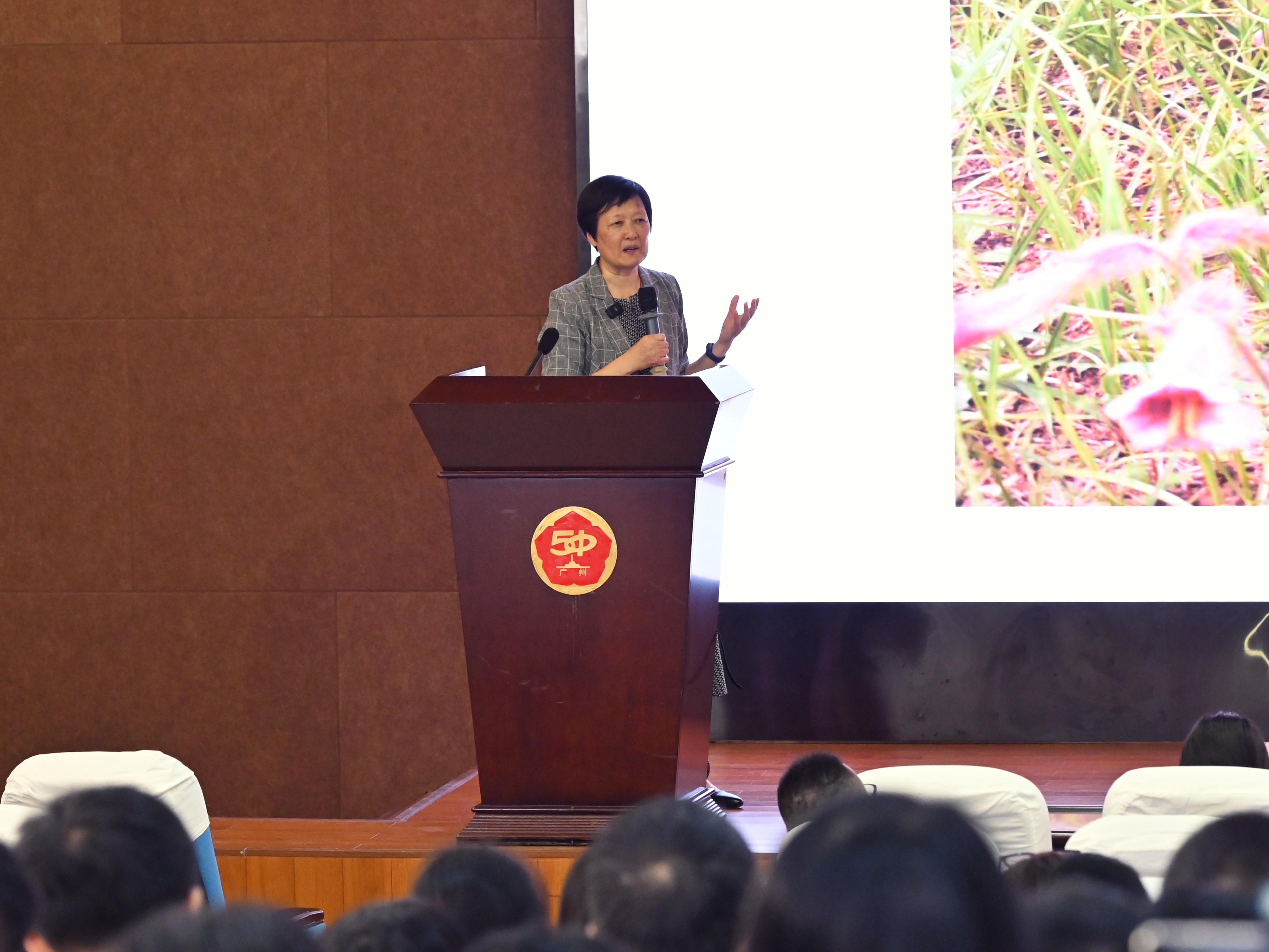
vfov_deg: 8.3
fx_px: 6599
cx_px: 578
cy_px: 436
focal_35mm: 180
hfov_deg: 11.0
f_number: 5
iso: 3200
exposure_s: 1/125
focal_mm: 120
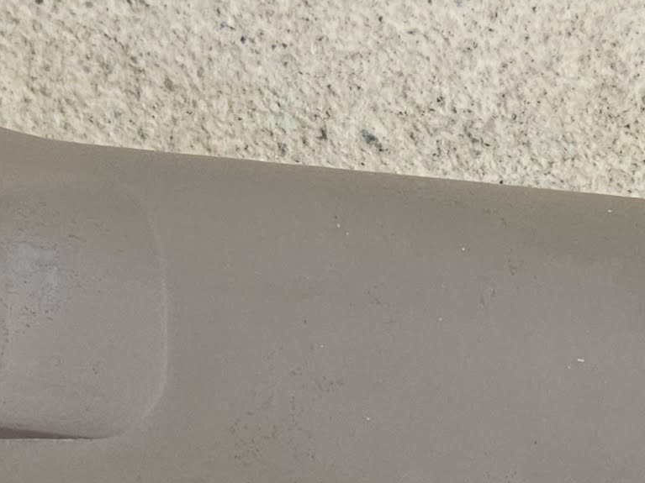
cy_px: 743
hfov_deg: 16.2
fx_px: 2236
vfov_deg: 11.8
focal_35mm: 120
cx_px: 564
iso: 400
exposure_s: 1/115
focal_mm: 5.4
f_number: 1.8
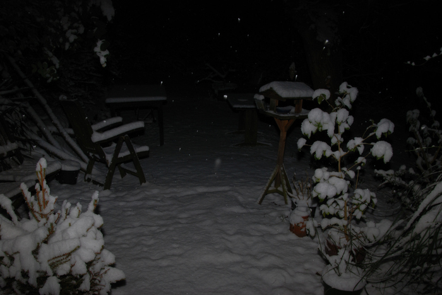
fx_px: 442
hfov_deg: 53.1
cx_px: 221
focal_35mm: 36
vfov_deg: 36.9
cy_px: 148
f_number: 25
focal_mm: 24
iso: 100
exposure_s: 1/60
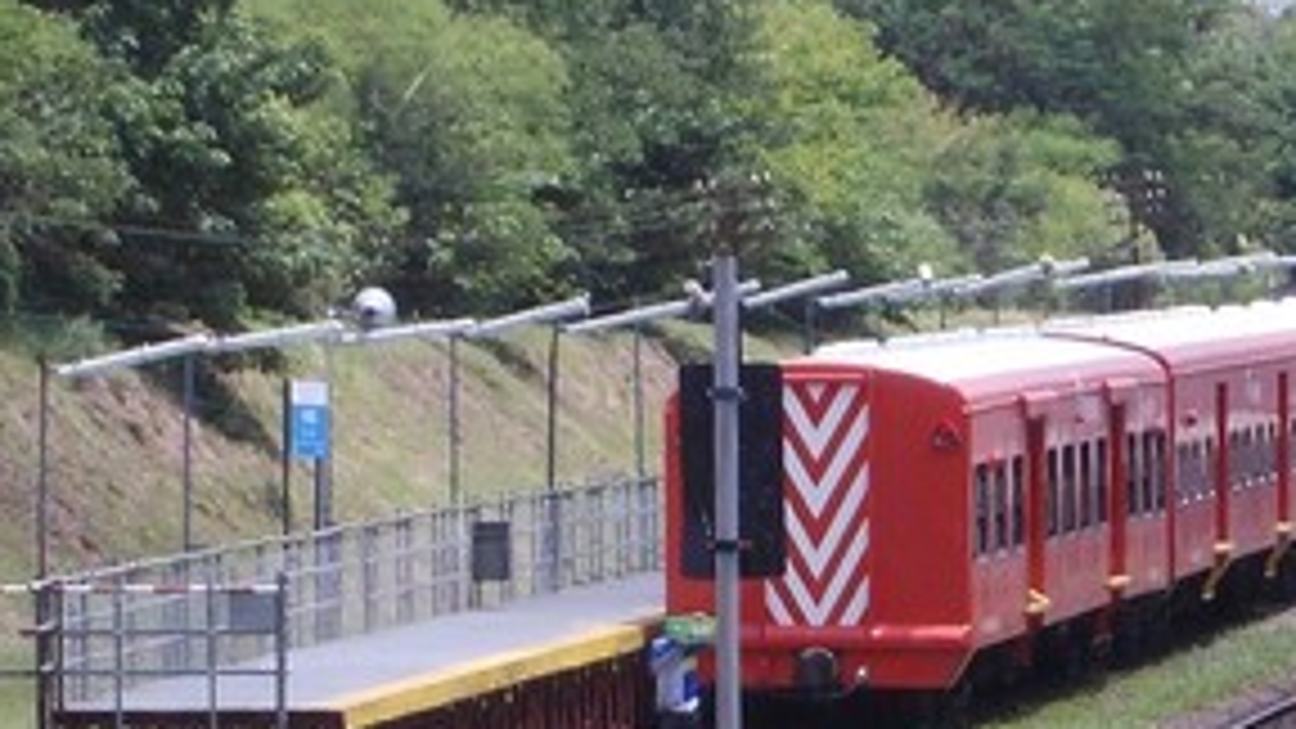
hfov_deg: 5.3
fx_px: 13918
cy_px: 806
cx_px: 972
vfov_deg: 3.0
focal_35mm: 405
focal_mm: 20
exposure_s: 1/160
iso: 80
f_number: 6.8
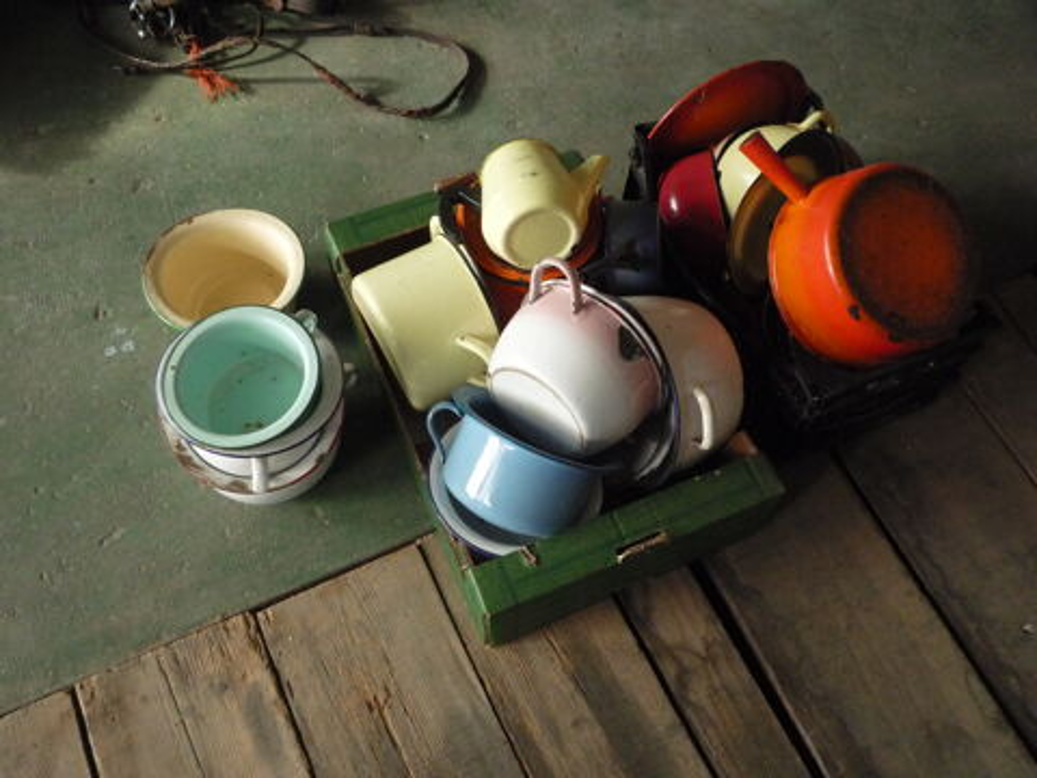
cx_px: 518
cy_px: 389
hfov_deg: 60.0
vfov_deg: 46.8
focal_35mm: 30
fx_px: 899
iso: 400
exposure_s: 1/400
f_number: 3.3
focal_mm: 5.2
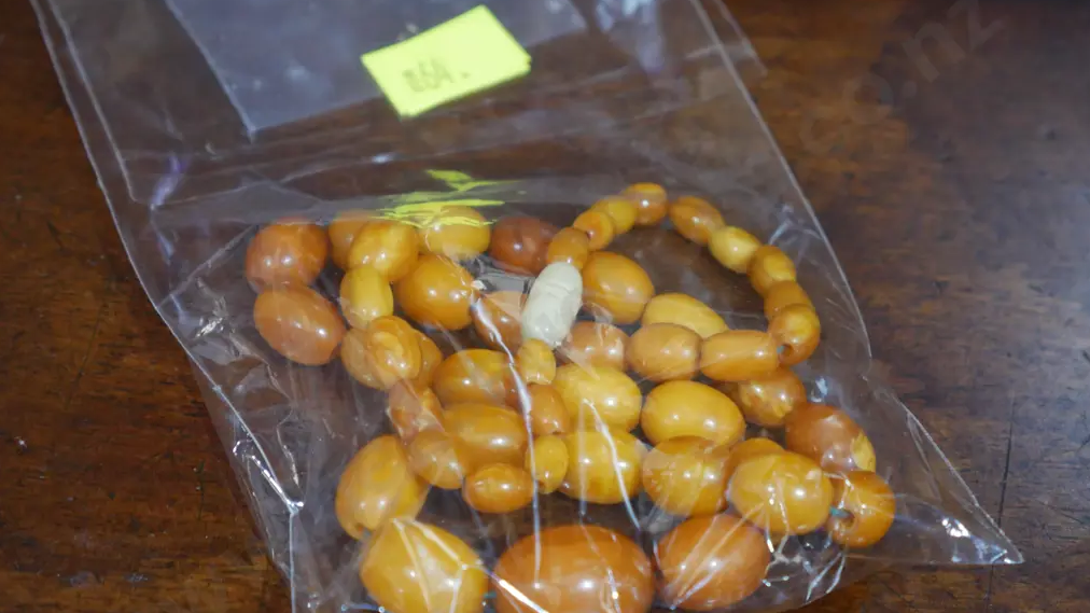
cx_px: 548
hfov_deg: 24.7
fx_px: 2485
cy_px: 338
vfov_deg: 14.1
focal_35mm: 86
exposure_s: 1/100
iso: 2000
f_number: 5.6
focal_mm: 39
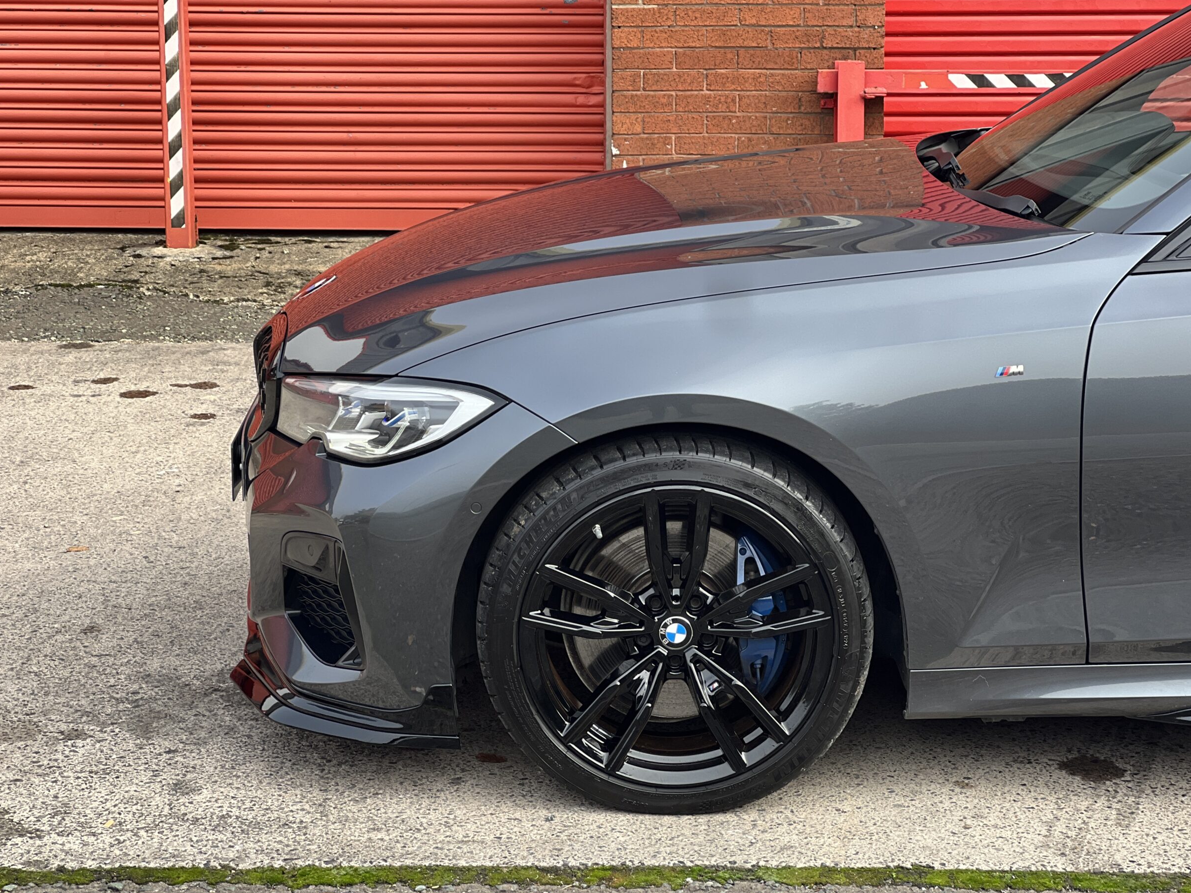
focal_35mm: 82
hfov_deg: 23.8
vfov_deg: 18.0
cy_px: 431
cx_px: 624
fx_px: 2821
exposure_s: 1/121
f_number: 2.8
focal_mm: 9
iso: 32
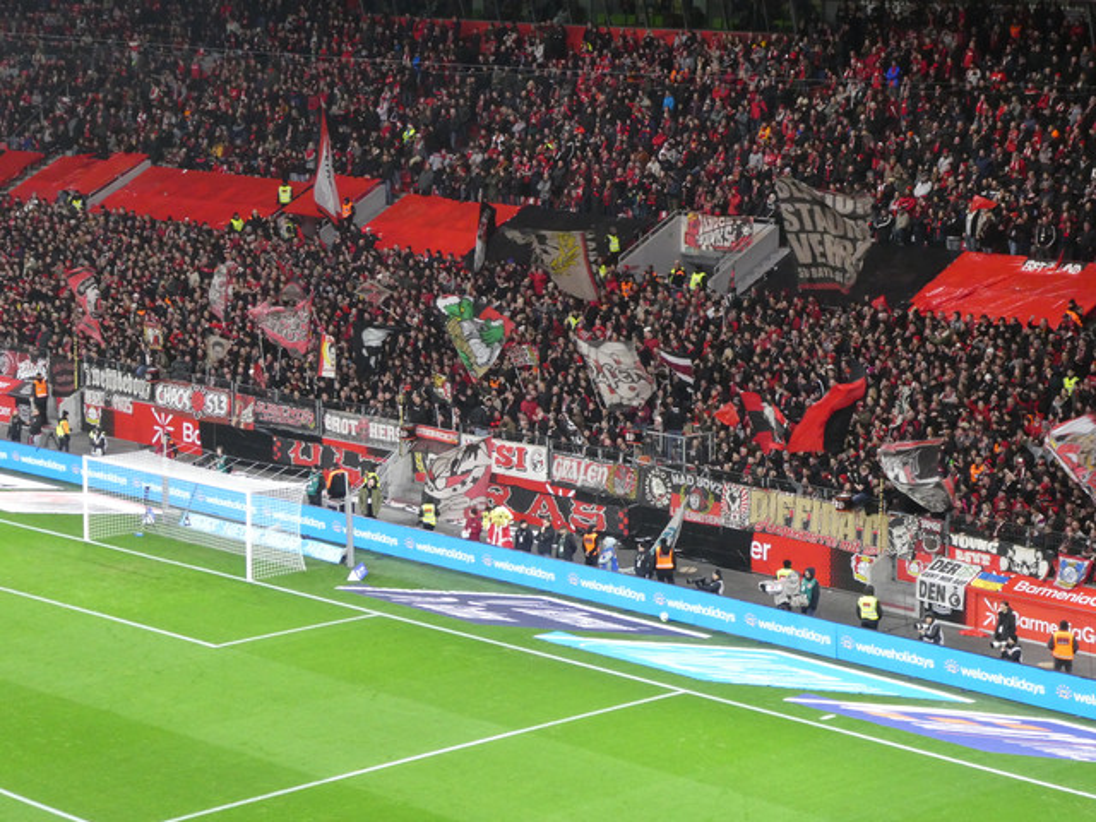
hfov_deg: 21.8
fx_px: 2850
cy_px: 411
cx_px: 548
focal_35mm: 90
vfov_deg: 16.4
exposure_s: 1/80
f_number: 4.9
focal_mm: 16.1
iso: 640
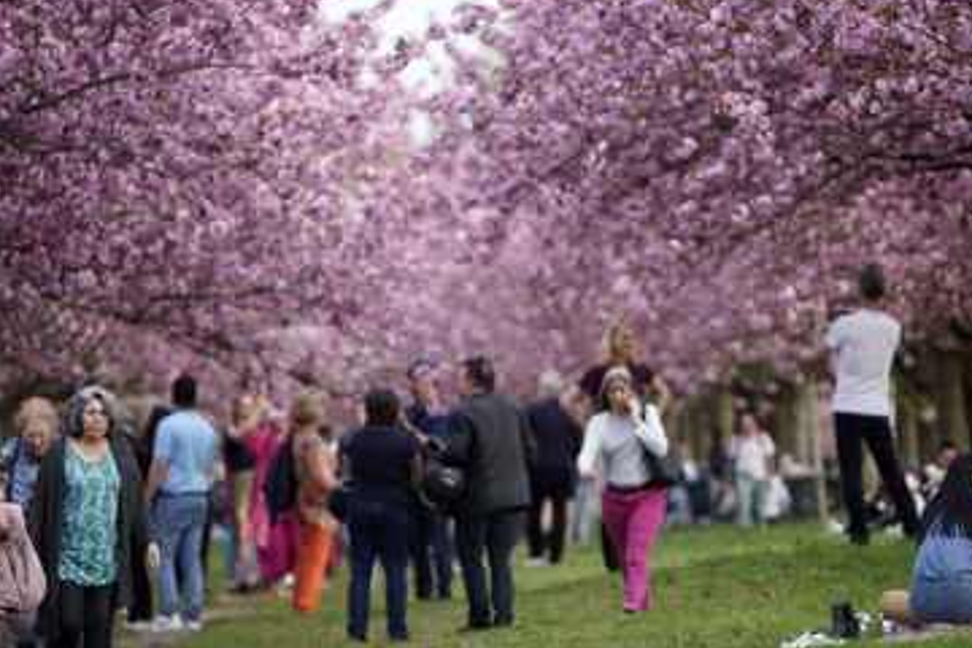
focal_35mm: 457
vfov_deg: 3.0
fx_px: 12338
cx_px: 563
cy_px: 324
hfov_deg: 4.5
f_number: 6.3
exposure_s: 1/800
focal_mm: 365
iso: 1600
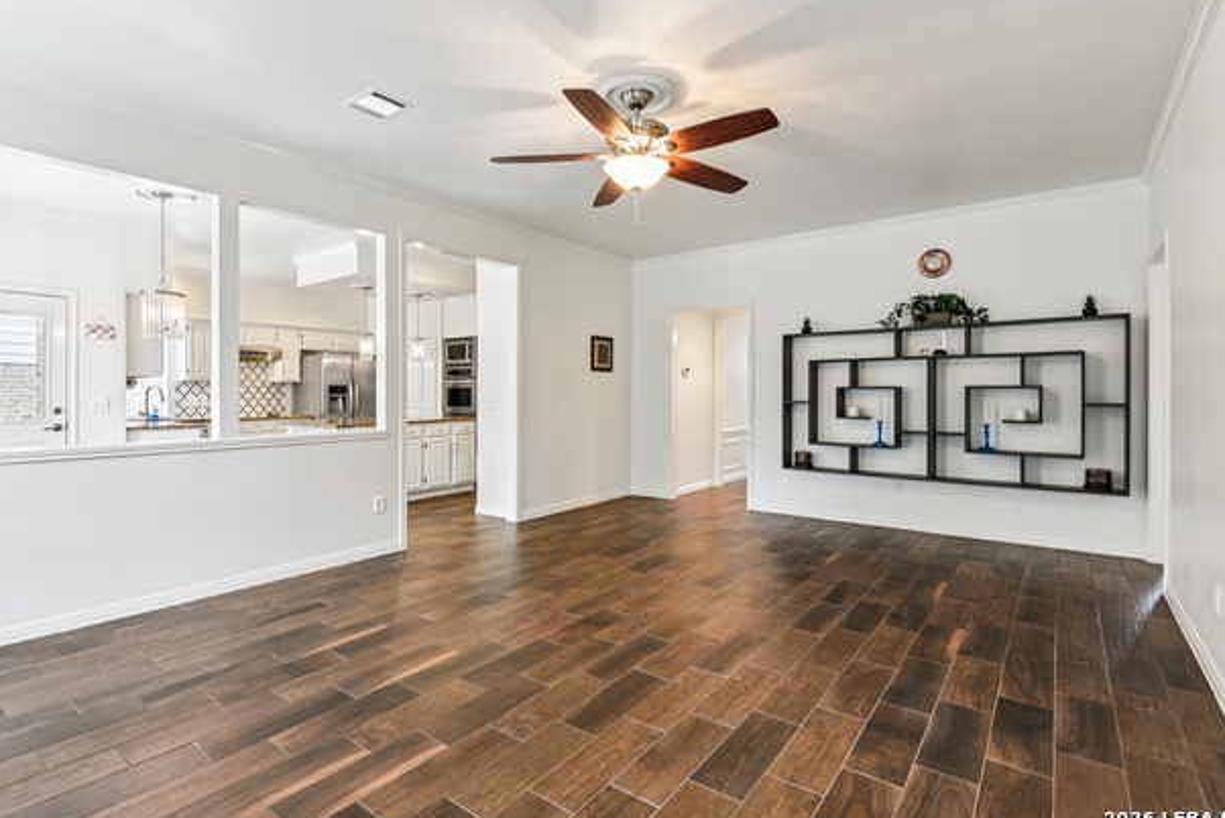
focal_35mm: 17
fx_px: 579
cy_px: 396
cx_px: 615
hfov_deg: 93.2
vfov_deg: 70.5
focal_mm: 16
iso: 2000
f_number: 8
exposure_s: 1/15
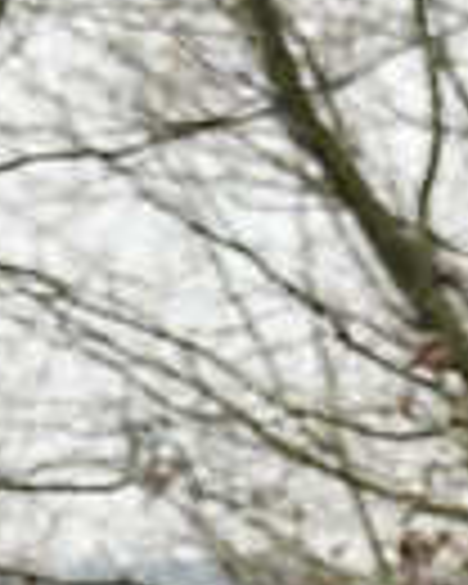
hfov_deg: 3.7
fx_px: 7168
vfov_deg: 4.6
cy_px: 1458
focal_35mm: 414
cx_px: -36
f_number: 4
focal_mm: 56
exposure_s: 1/640
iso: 100
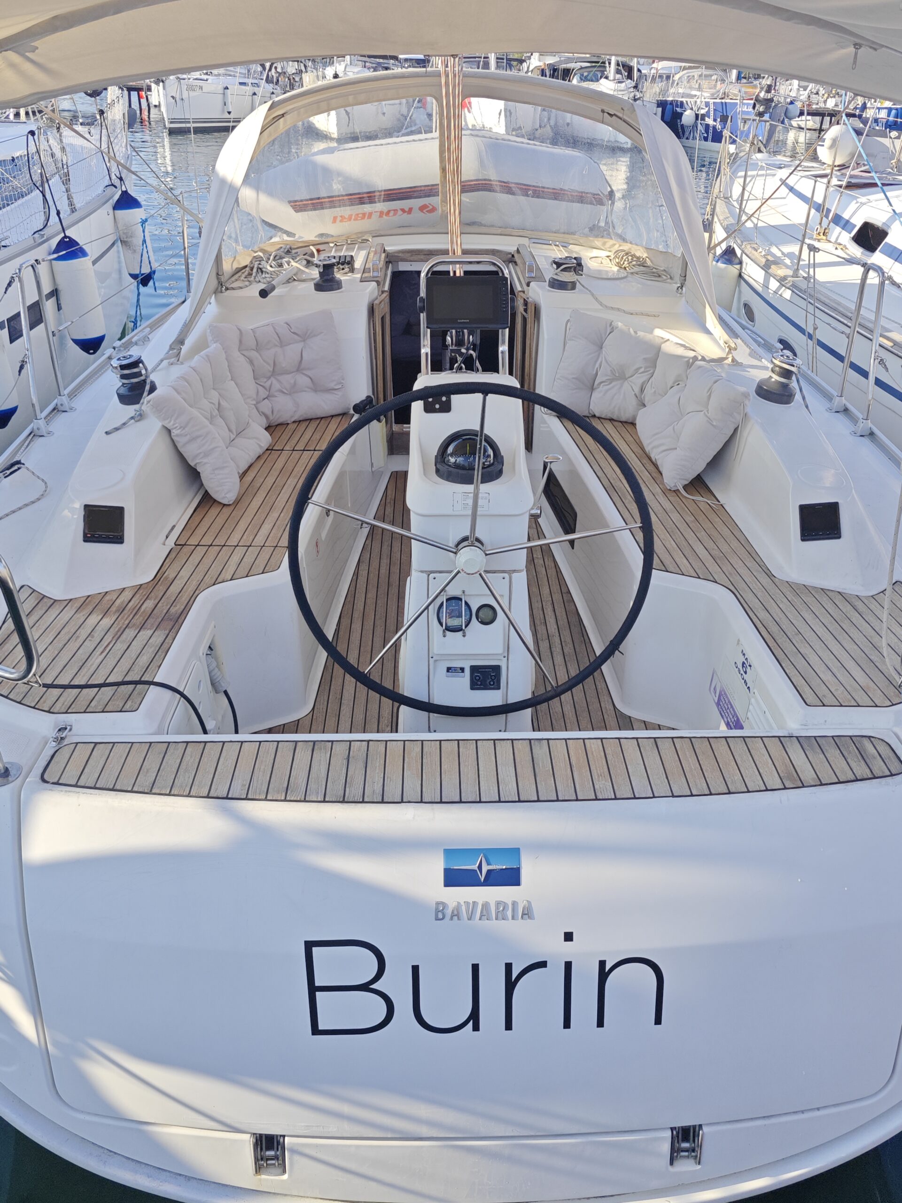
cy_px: 602
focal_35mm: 30
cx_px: 451
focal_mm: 5.43
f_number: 1.8
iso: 50
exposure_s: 1/968
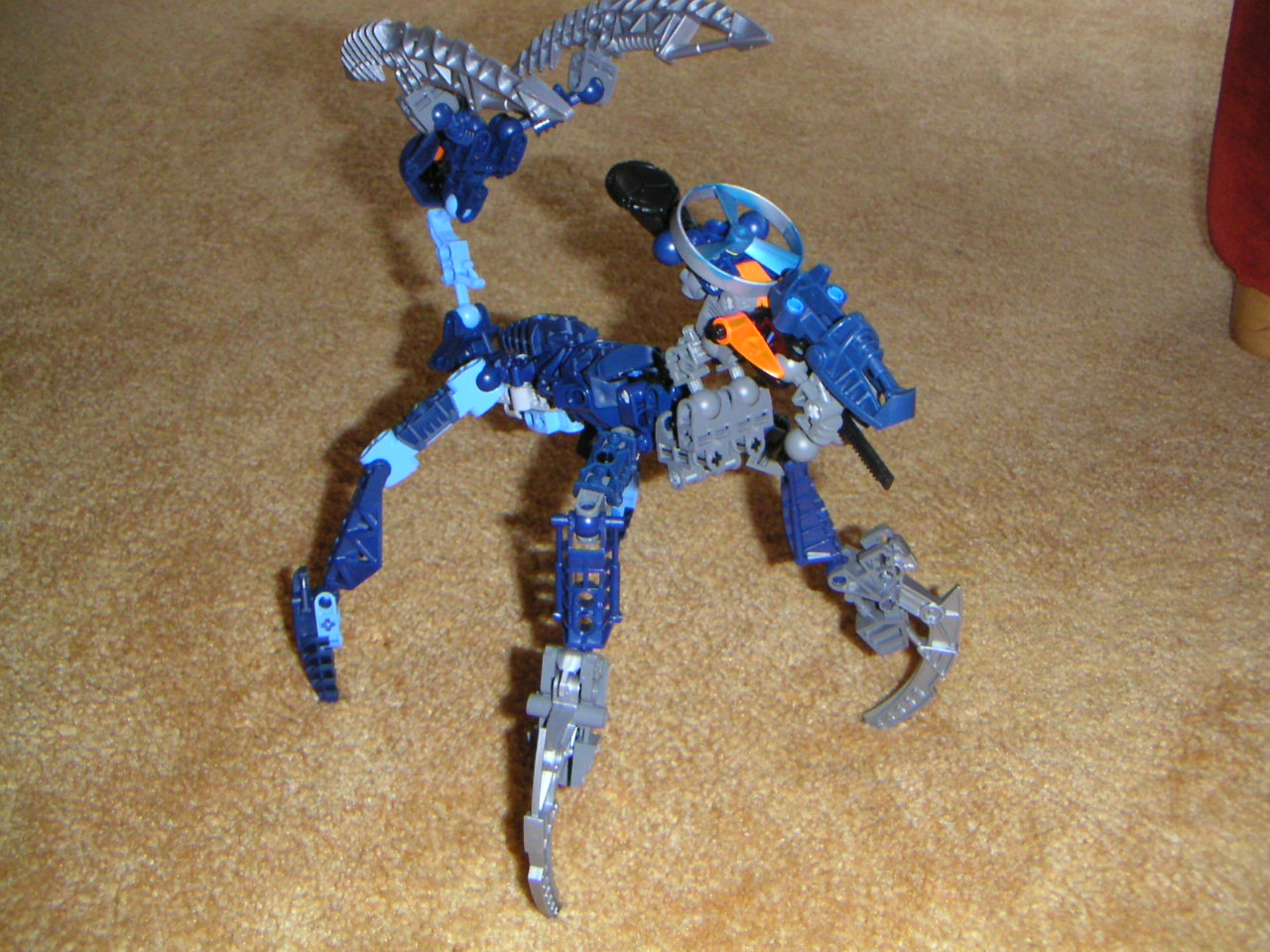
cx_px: 635
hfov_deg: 47.9
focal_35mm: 39
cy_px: 476
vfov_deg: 36.8
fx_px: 1431
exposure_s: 1/45
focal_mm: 5.1
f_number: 6.7
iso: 200
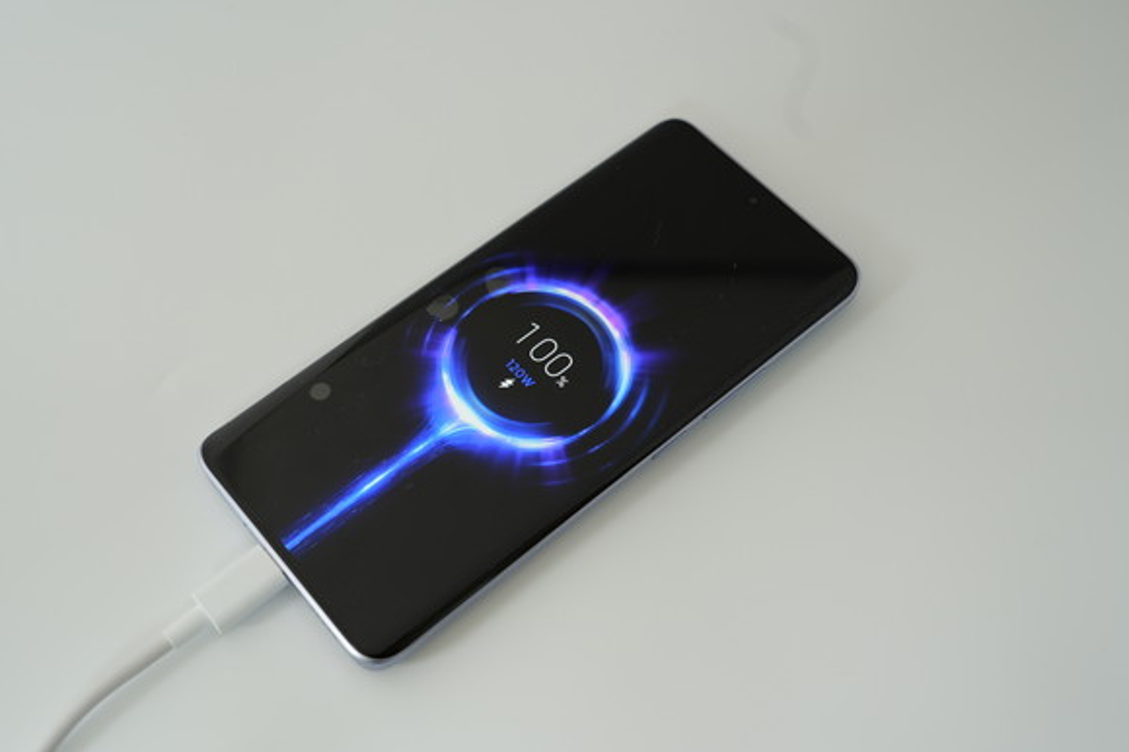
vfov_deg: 32.6
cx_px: 508
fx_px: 1285
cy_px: 411
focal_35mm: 41
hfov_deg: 47.4
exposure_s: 1/40
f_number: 5
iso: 125
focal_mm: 36
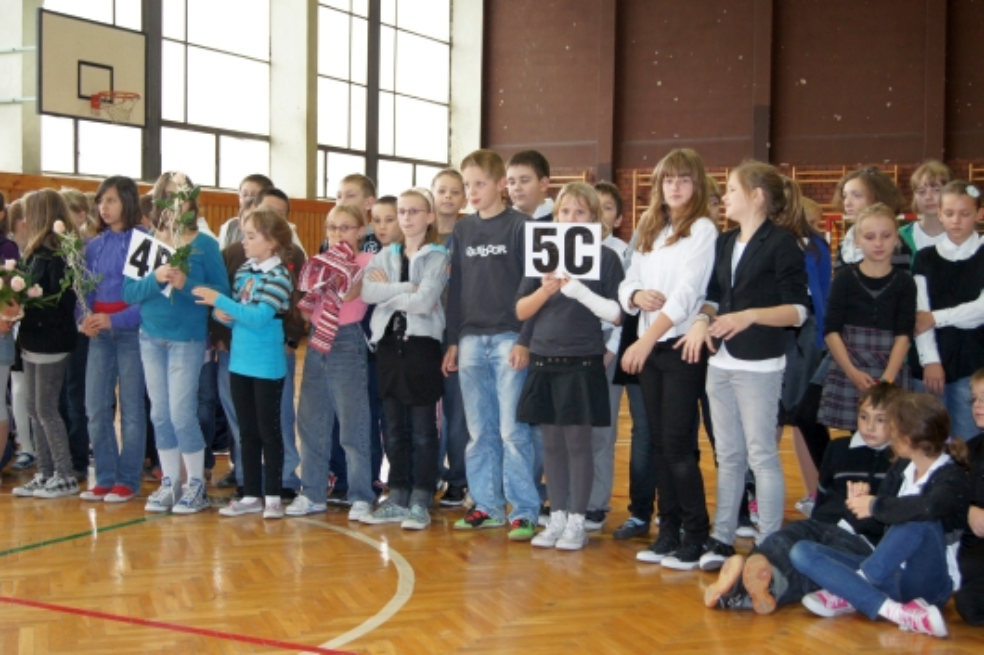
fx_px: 1434
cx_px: 492
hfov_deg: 37.9
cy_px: 328
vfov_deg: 25.7
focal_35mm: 52
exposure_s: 1/80
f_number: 4.5
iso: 800
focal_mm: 35
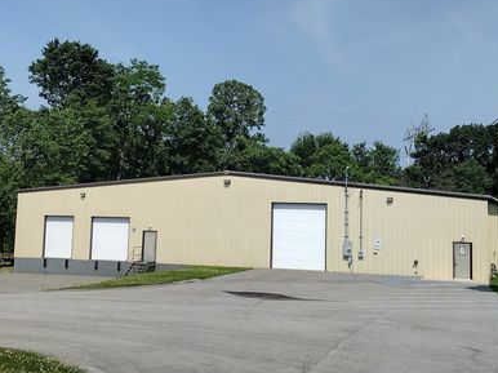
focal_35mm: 35
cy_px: 140
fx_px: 503
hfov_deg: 52.6
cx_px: 258
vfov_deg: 40.4
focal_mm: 4.71
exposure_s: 1/2644
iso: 100
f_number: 1.7
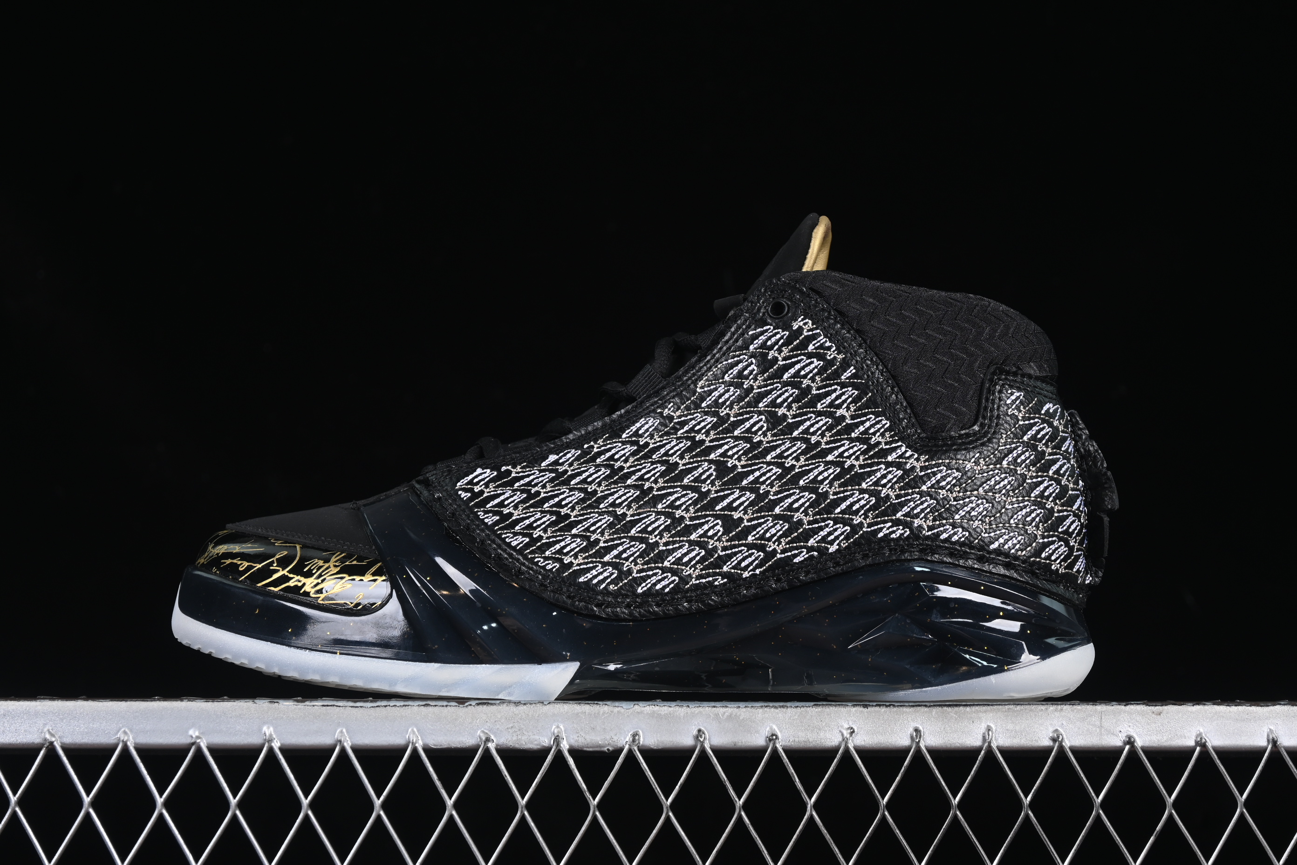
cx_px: 648
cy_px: 432
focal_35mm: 75
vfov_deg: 18.2
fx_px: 2702
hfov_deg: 27.0
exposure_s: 1/50
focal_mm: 50
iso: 160
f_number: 6.3
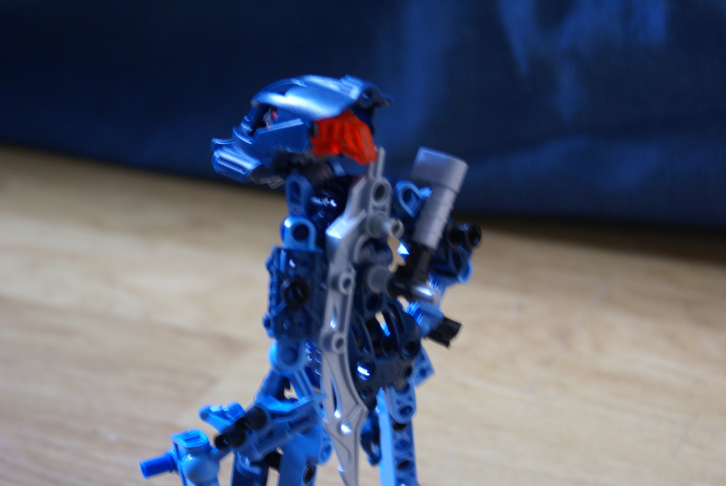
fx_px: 2120
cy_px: 243
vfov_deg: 13.1
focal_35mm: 105
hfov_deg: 19.4
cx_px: 363
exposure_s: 1/4
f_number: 5.6
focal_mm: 70
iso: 400
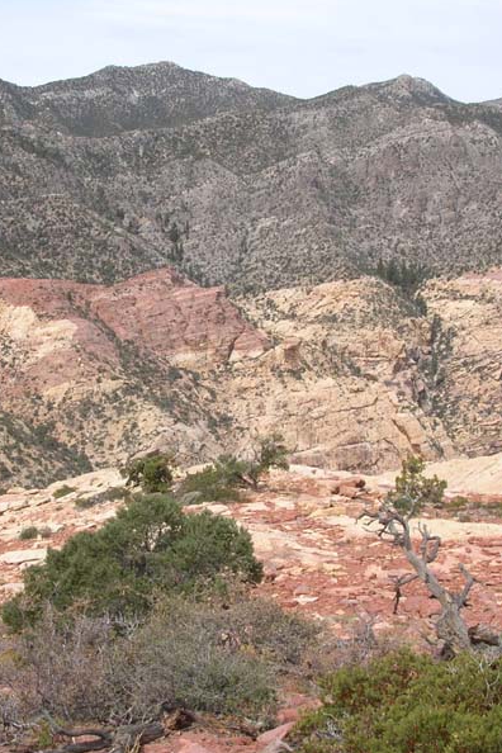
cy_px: 375
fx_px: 1025
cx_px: 195
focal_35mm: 49
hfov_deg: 27.4
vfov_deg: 40.3
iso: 50
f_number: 5.6
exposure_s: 1/263
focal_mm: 5.8
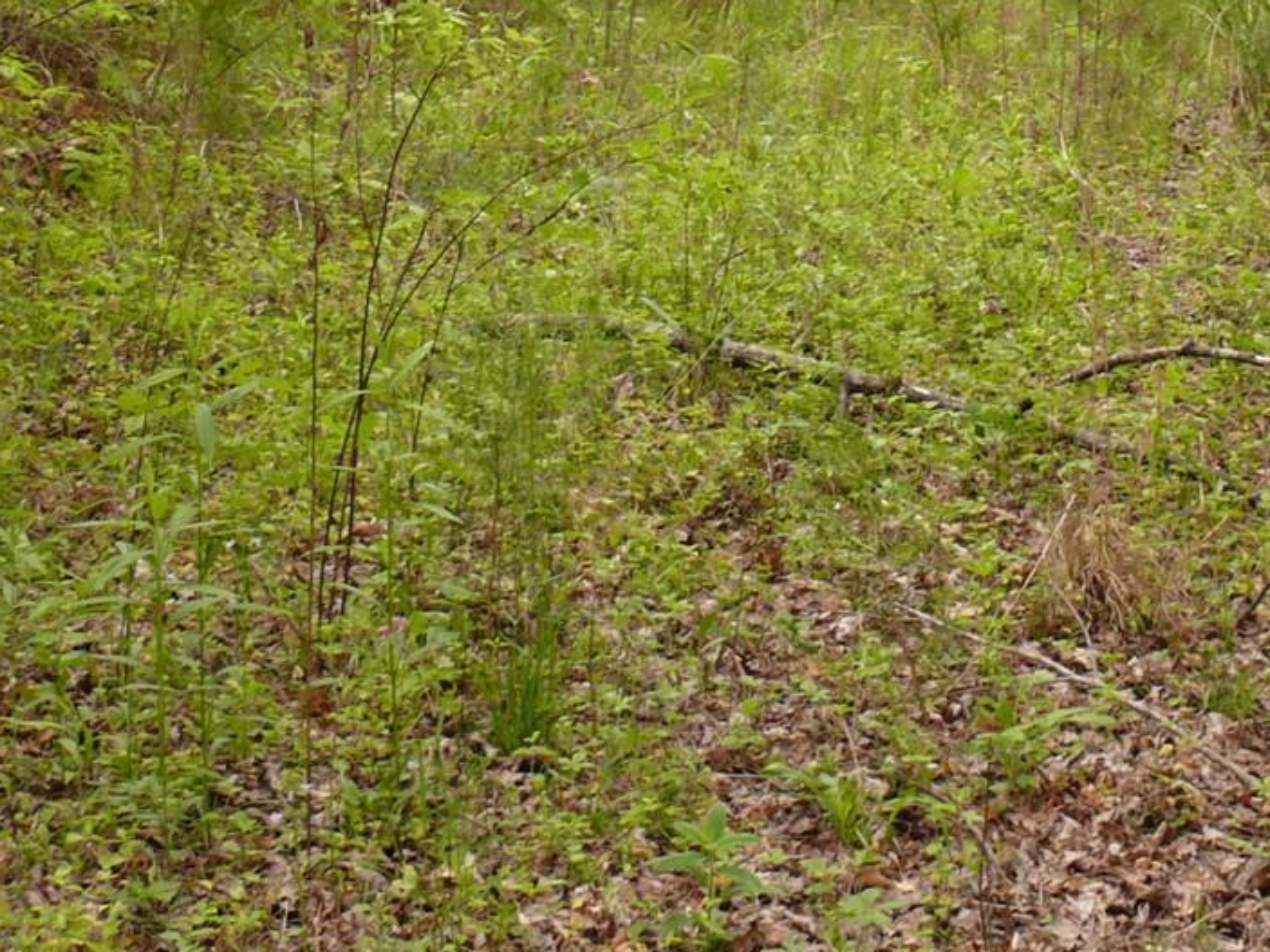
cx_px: 862
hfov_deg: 19.2
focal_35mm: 102
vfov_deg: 14.1
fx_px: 3742
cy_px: -134
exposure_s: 1/125
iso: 100
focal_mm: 7.4
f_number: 2.8
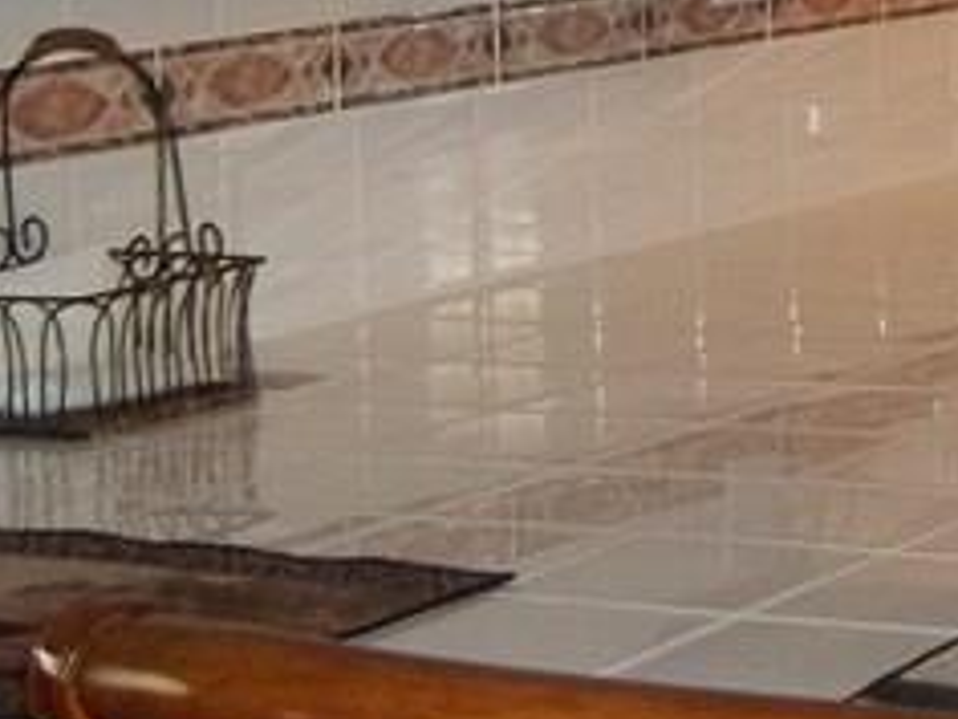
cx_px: 1616
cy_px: 61
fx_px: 3847
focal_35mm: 139
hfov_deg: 13.1
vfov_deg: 10.6
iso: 160
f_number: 2.9
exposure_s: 1/30
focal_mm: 5.7
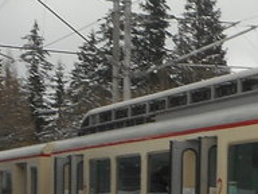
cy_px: 280
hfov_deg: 11.8
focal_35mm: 156
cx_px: 447
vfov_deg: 9.3
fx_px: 1163
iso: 80
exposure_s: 1/160
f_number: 3.7
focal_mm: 4.5
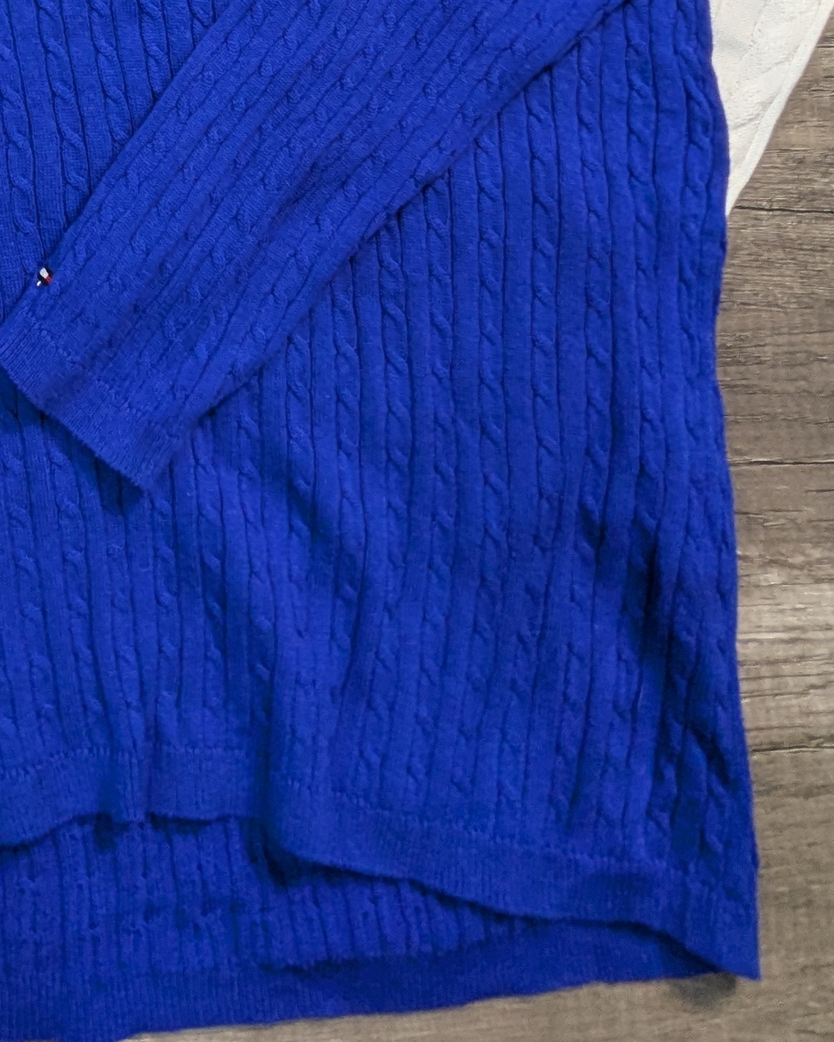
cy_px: -169
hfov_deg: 29.6
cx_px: -119
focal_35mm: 45
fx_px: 1389
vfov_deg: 34.2
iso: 62
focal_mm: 2.35
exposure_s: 1/33.3
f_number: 2.2
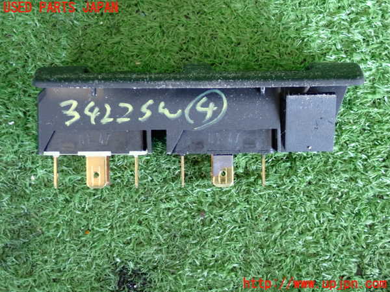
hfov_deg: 25.3
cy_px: 146
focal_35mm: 77
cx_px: 195
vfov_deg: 19.1
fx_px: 868
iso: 1000
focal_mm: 13.65
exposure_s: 1/40
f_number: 4.1
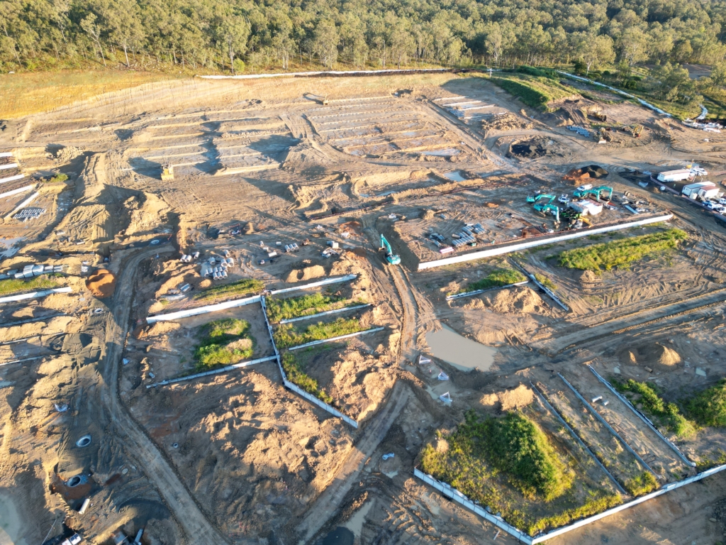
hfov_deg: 71.6
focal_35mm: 24
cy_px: 272
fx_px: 503
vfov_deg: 56.8
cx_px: 363
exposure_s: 1/320
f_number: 1.7
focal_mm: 6.72
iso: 150
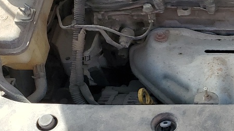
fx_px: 626
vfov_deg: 11.9
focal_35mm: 101
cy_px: 98
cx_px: 300
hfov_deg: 19.6
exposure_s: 1/1250
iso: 50
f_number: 1.5
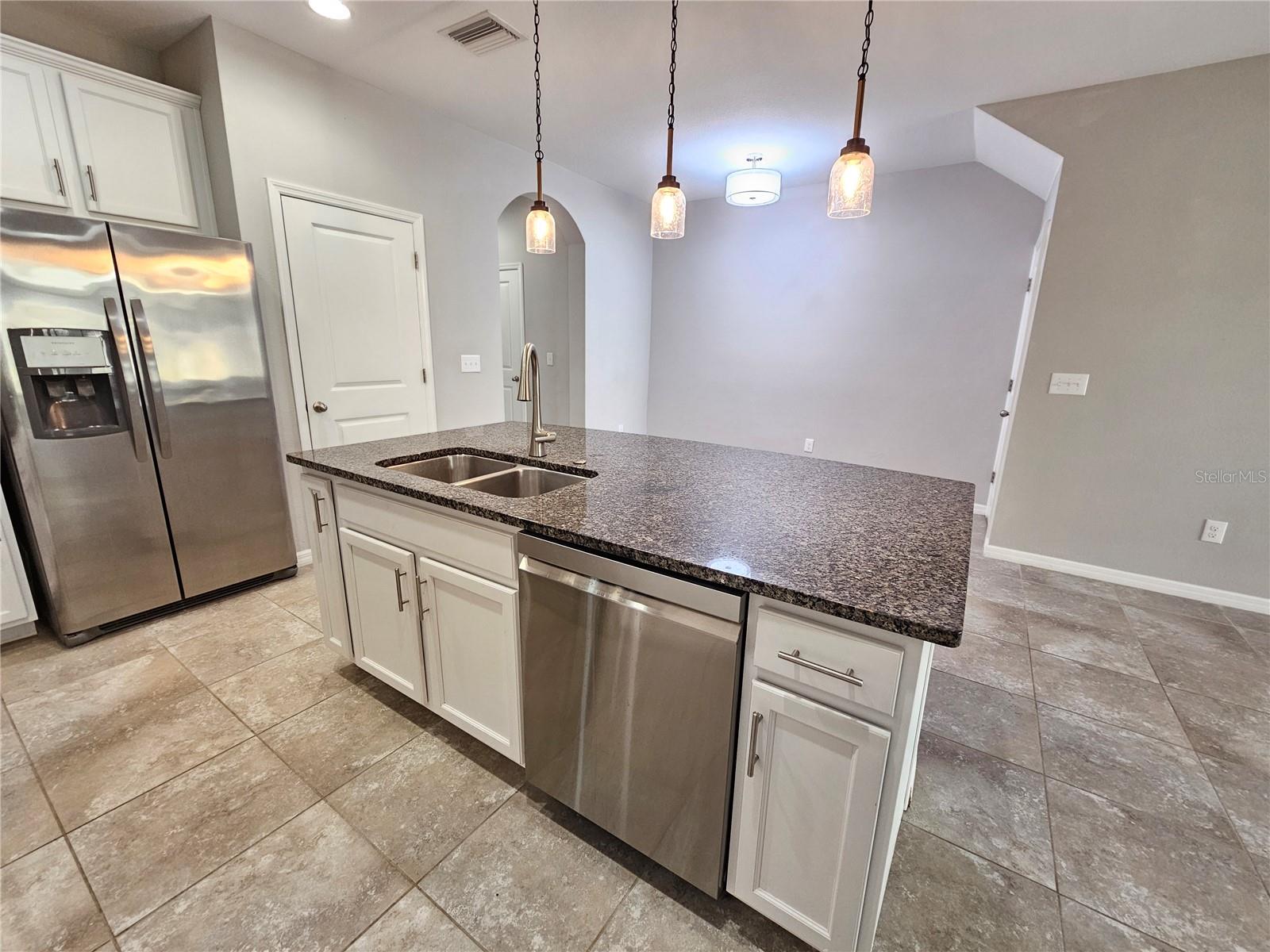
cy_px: 476
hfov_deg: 106.2
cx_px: 635
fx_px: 477
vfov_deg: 89.9
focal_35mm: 13
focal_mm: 2.2
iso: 200
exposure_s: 1/60
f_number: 2.2
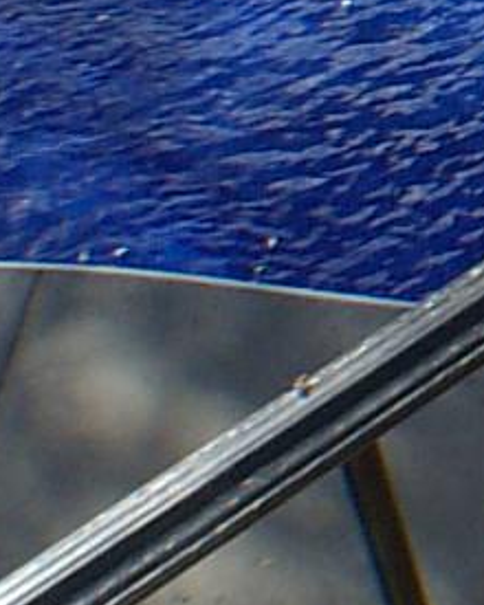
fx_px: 3760
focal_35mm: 210
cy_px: -328
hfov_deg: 7.1
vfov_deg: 9.0
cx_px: 1010
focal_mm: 5.8
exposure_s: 1/150
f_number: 6.2
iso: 100
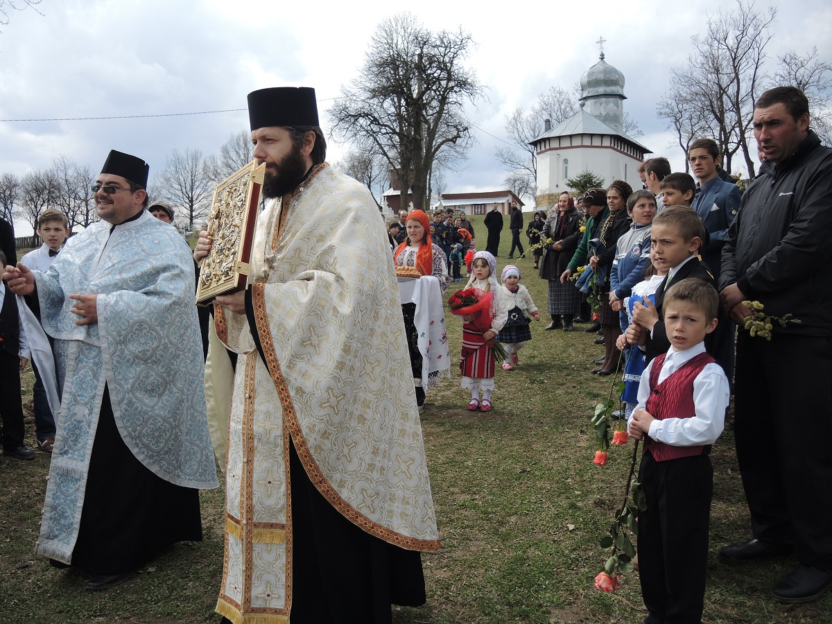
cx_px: 416
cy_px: 312
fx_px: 673
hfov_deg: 63.4
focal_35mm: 28
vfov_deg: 49.7
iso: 80
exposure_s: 1/1600
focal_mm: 6
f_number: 2
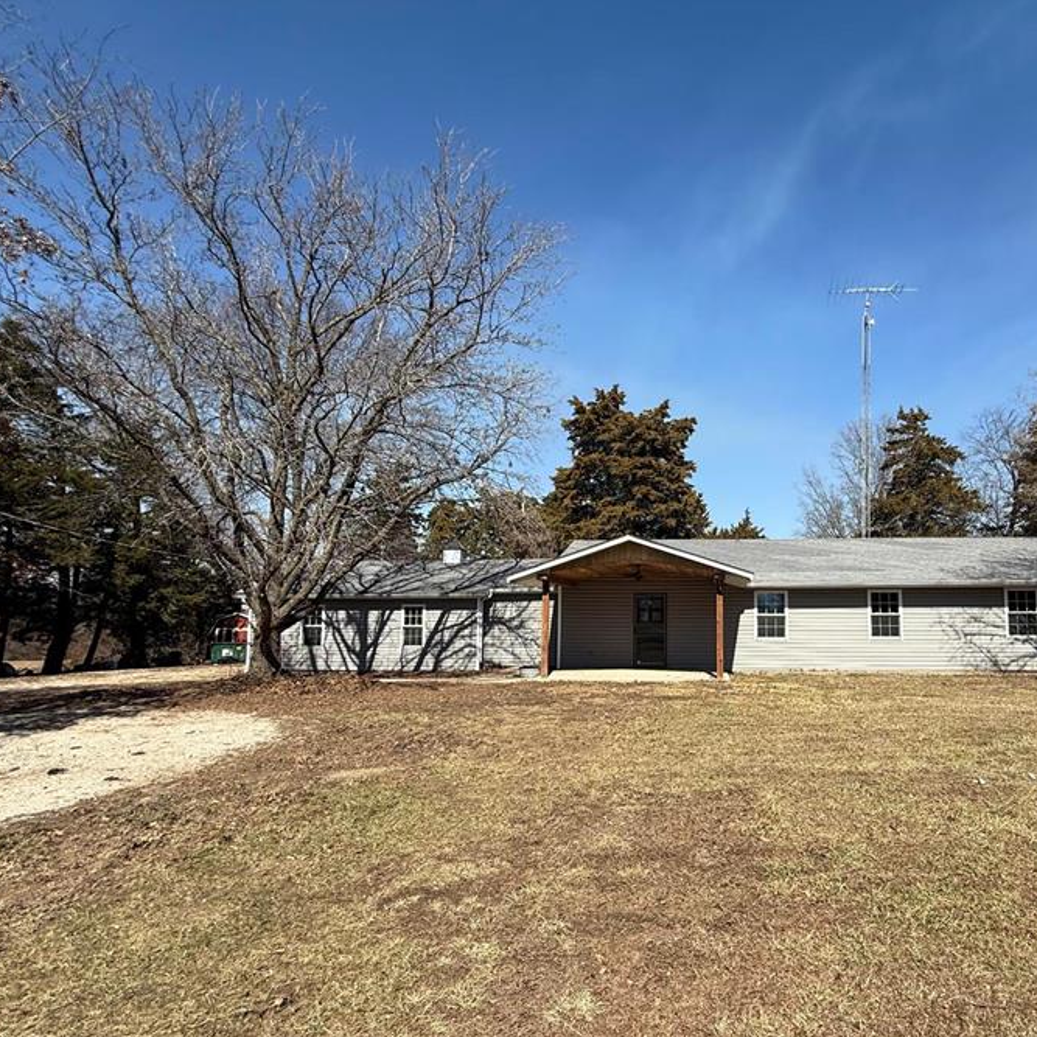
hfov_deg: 75.6
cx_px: 679
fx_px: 644
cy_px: 569
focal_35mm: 19
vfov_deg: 77.5
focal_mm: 2.22
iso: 50
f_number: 2.2
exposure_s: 1/1745
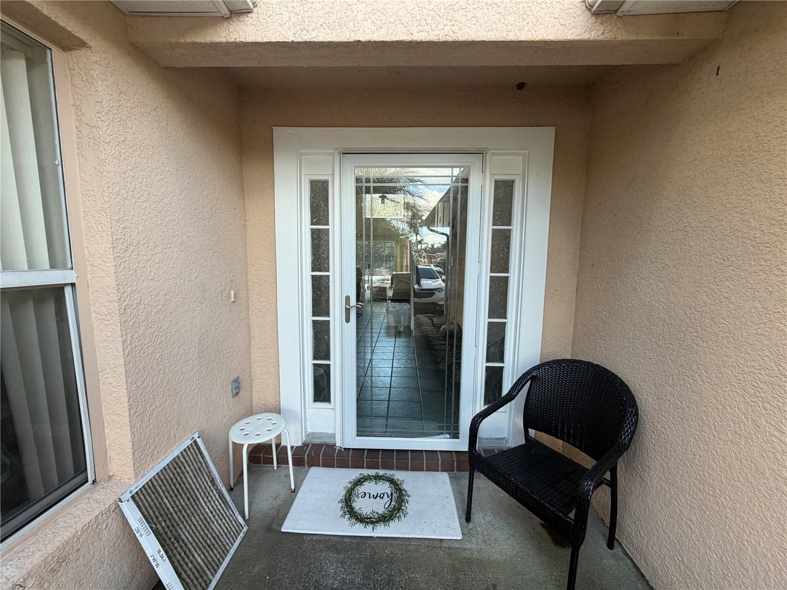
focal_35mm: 14
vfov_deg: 85.7
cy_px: 295
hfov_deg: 102.1
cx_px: 394
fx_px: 318
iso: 64
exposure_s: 1/121
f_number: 2.2
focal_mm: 2.22
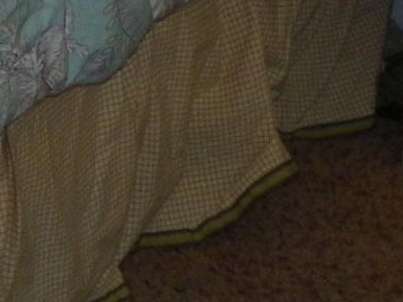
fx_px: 2096
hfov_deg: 10.2
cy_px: -658
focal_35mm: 180
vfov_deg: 7.2
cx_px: -367
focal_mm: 4.6
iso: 64
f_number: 2.8
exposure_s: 1/125
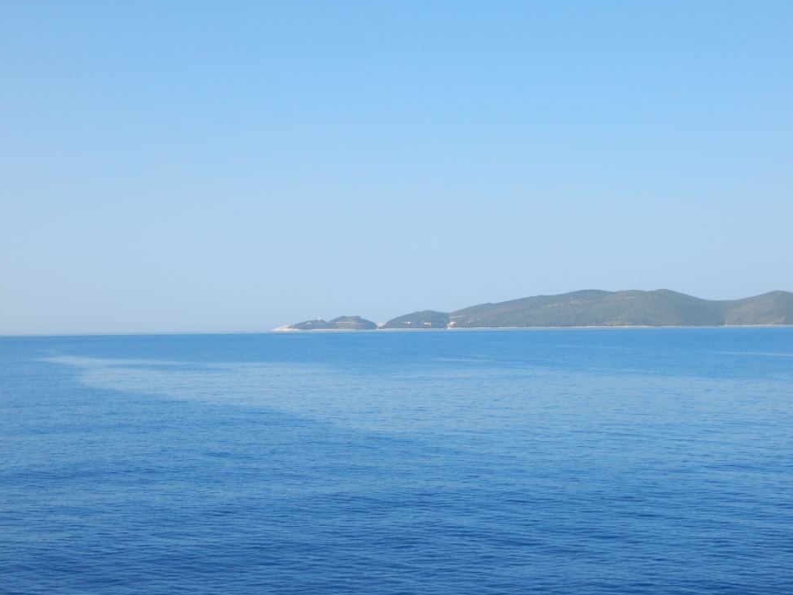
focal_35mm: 51
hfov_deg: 37.5
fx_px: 1168
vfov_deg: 28.6
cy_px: 295
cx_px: 392
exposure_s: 1/1250
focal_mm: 8.6
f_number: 3.7
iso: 125
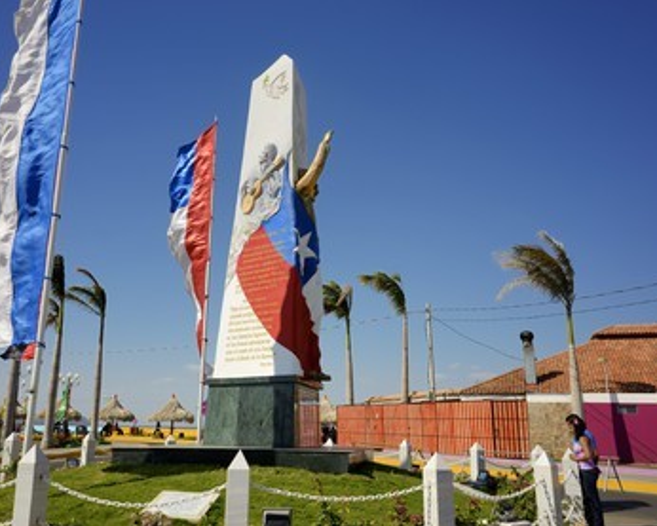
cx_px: 294
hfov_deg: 55.5
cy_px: 264
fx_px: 622
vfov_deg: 45.8
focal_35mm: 32
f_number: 8
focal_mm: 18.5
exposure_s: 1/500
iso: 100
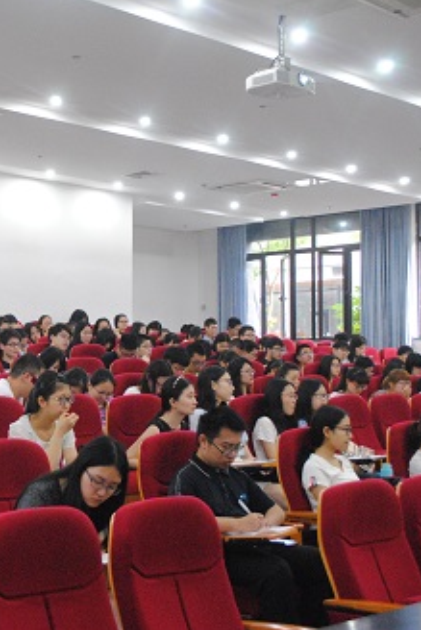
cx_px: 2
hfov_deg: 20.6
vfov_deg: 31.4
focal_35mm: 64
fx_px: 1121
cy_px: 315
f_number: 5
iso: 1600
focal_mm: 28
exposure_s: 1/15
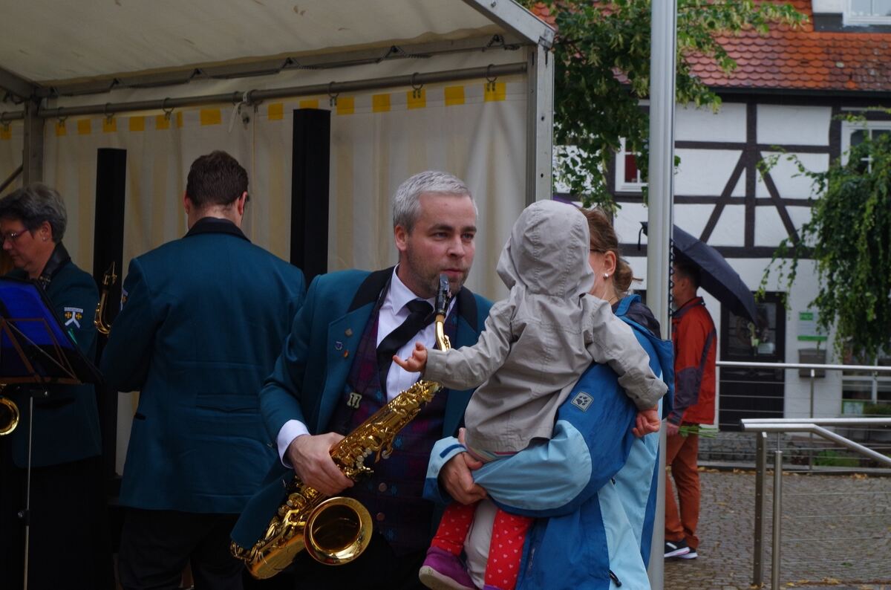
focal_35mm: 75
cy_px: 295
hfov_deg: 27.1
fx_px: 1852
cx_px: 446
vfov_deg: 18.1
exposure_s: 1/80
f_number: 8
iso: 800
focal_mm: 50
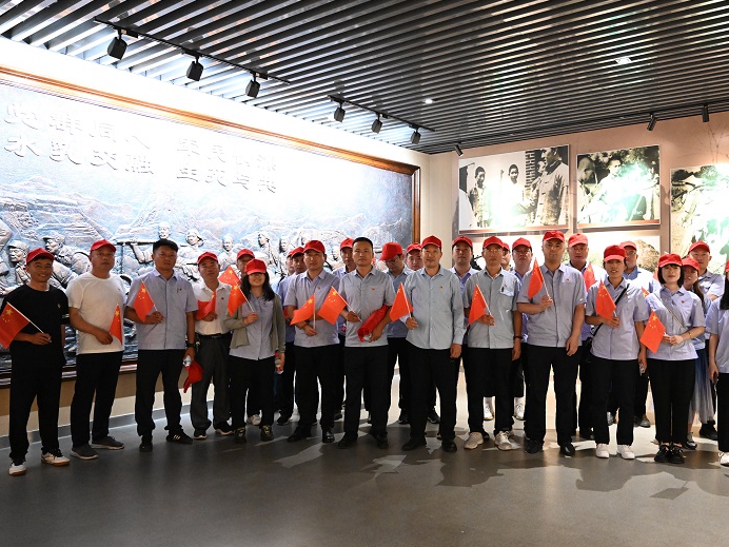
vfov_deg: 46.8
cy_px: 276
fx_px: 632
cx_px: 421
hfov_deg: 59.7
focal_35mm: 30
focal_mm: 24
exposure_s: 1/80
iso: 6400
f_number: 4
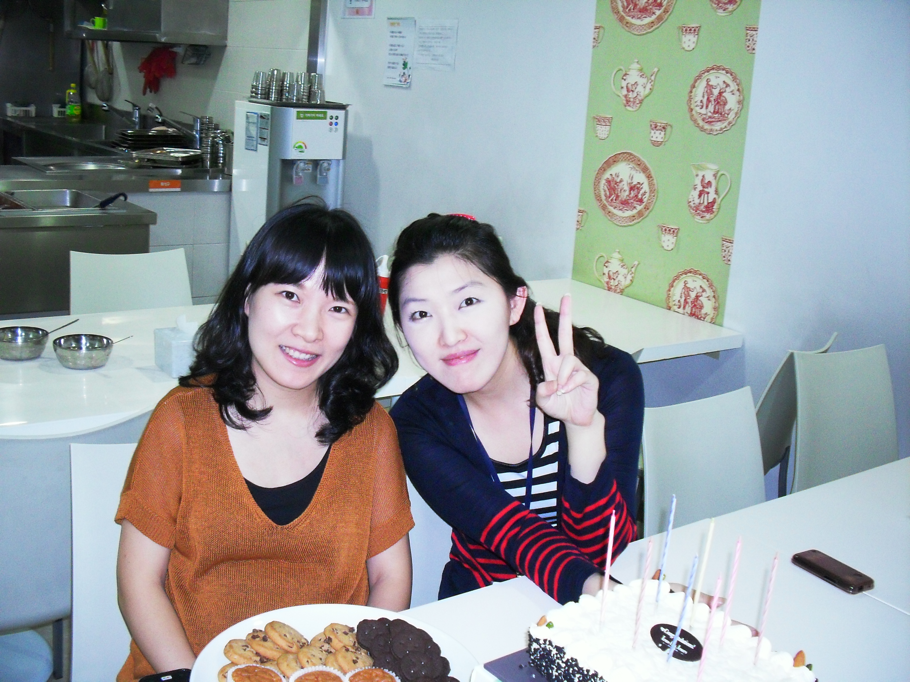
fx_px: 999
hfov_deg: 49.0
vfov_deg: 37.7
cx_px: 455
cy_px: 341
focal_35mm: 38
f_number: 2.8
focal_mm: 6.3
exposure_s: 1/45
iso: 200
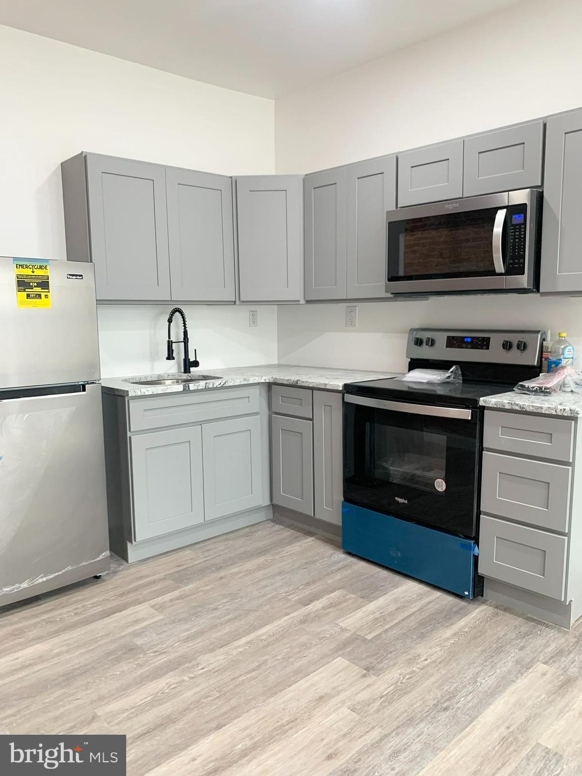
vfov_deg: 67.3
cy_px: 388
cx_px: 291
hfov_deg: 53.1
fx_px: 583
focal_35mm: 26
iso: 100
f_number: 1.8
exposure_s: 1/60
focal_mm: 4.25
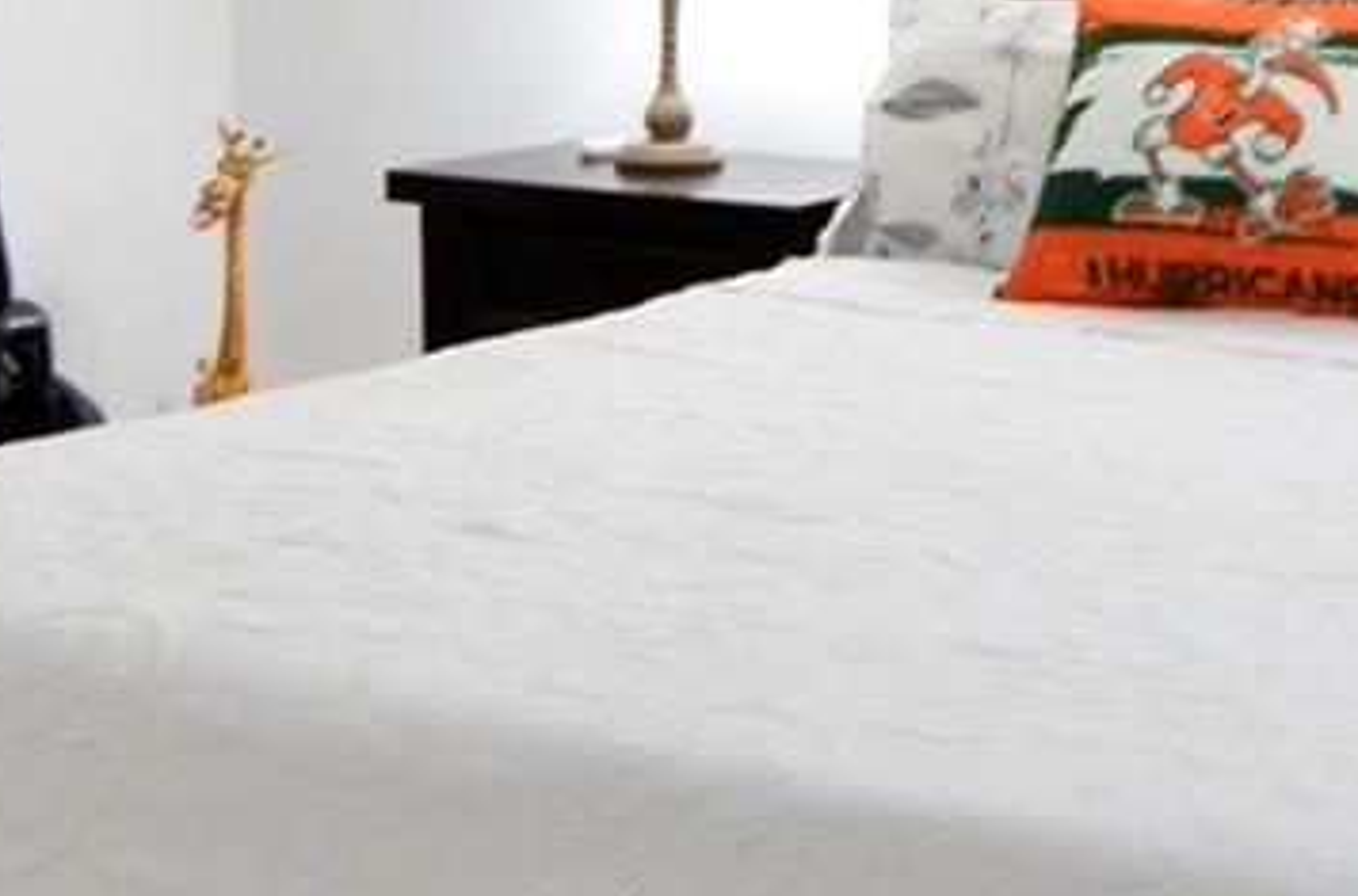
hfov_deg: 26.2
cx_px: 1286
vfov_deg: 17.9
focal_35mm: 74
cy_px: 59
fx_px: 2792
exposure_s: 1/10
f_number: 8
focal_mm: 11
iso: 1250
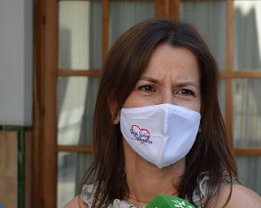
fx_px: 1073
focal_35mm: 139
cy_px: 162
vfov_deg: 11.1
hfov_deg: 13.9
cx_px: 168
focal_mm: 42
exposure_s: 1/125
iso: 220
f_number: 5.6
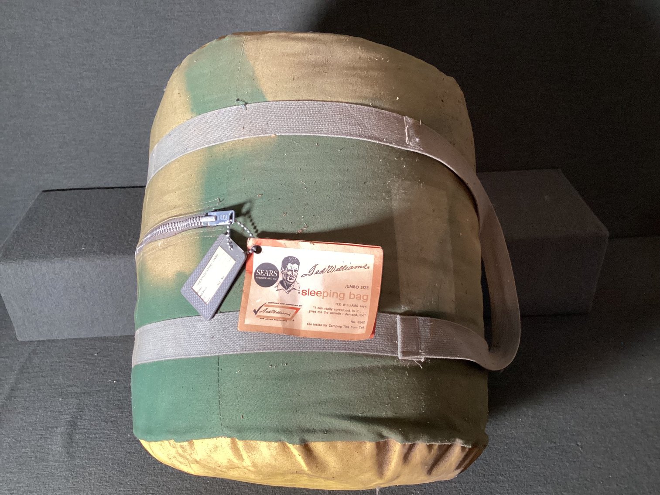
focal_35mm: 31
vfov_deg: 45.4
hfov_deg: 58.3
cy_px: 248
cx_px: 330
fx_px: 591
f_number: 2.4
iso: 250
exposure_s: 1/50
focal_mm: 3.3
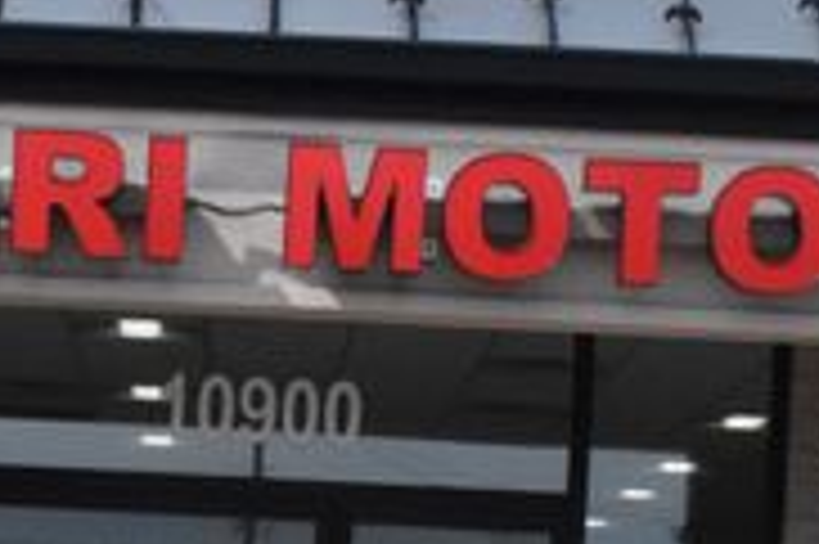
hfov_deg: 13.8
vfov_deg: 9.0
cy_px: 872
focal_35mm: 148
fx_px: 3364
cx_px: 130
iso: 2500
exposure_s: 1/2000
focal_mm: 28
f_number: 14
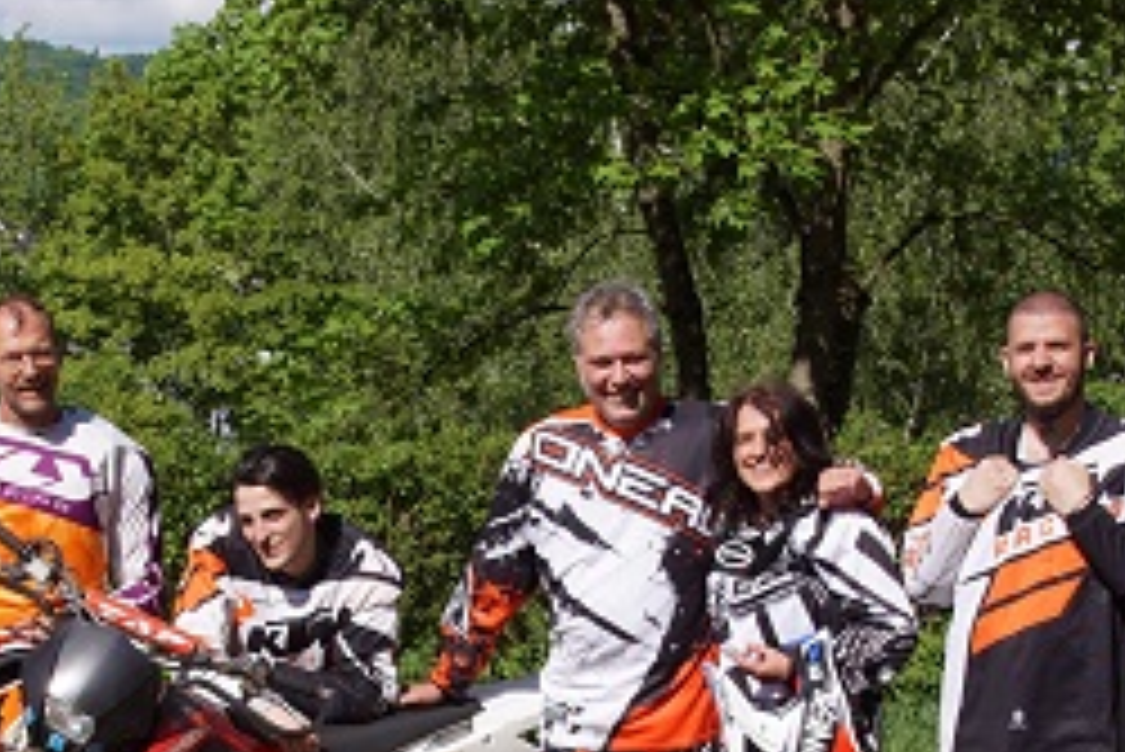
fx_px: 3346
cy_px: 709
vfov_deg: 12.7
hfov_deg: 19.1
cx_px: 522
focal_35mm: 107
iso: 100
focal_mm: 28
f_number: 9
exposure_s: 1/160
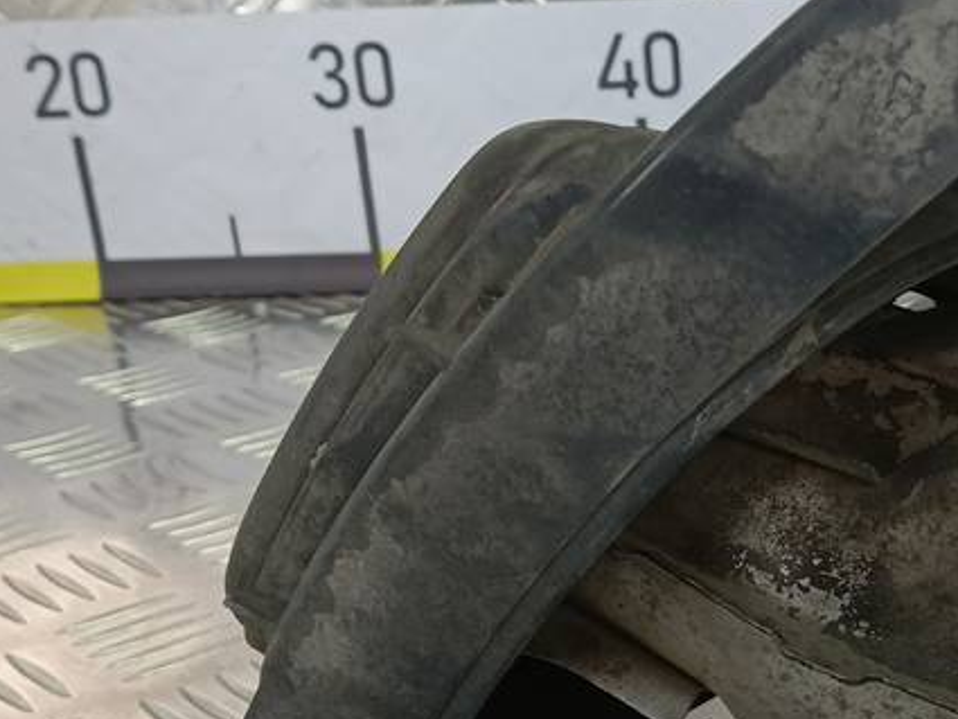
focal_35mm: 65
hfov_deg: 29.1
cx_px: 784
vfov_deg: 22.4
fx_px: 1799
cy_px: 514
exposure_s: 1/50
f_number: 1.6
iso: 82
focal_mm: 4.11
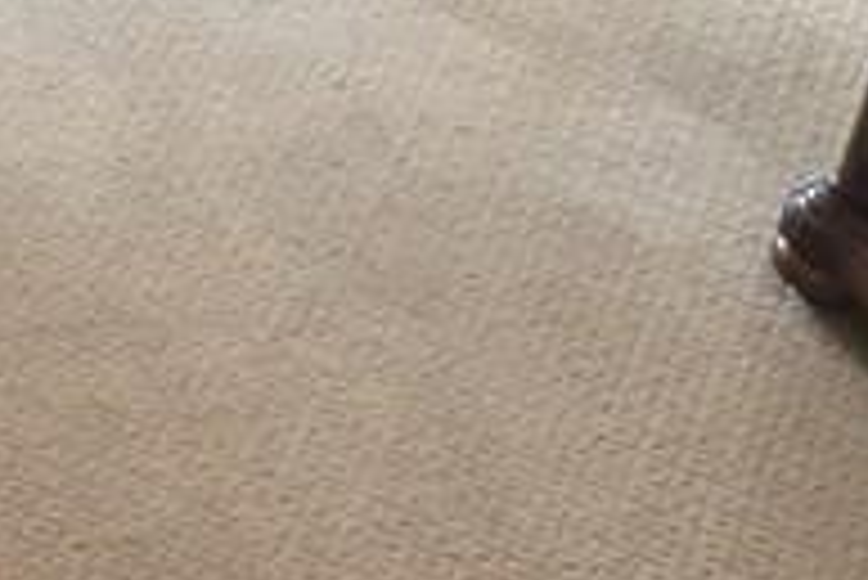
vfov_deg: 8.6
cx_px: -661
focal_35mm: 160
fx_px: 3861
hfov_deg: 11.9
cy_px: 558
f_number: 2.2
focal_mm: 4.15
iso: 160
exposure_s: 1/33
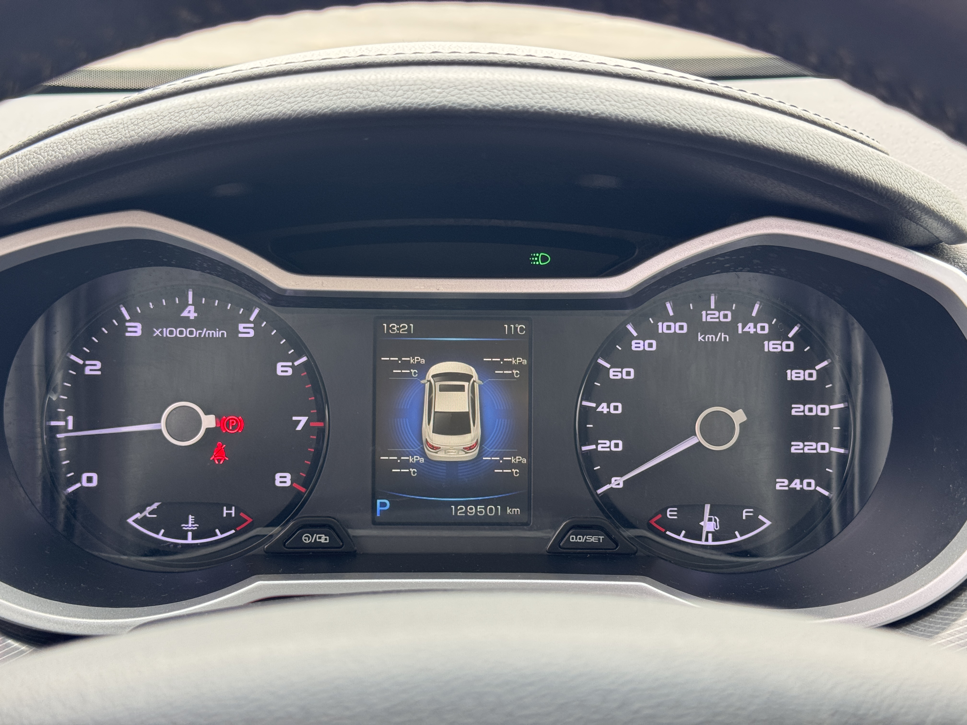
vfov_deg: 30.3
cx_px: 484
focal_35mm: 48
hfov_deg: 39.7
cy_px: 362
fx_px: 1341
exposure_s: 1/111
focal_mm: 6.76
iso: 100
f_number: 1.78
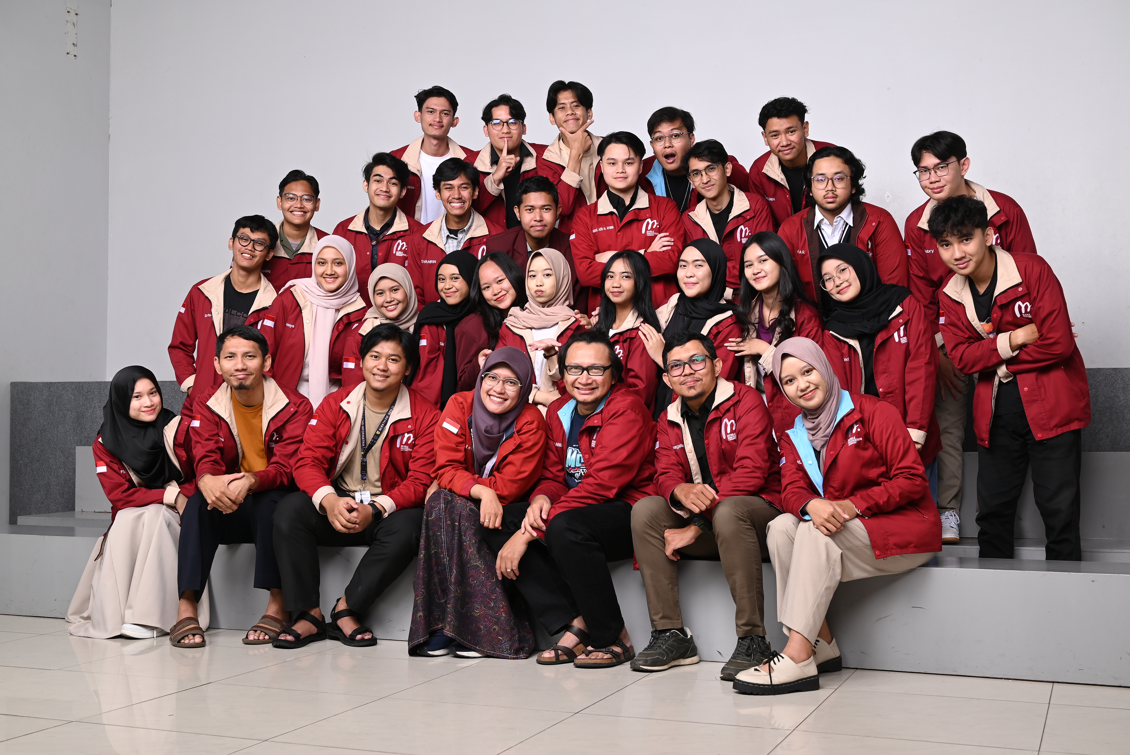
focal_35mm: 41
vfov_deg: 32.7
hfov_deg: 47.4
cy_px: 378
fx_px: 1287
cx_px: 565
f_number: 9
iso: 250
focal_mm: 41
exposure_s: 1/125
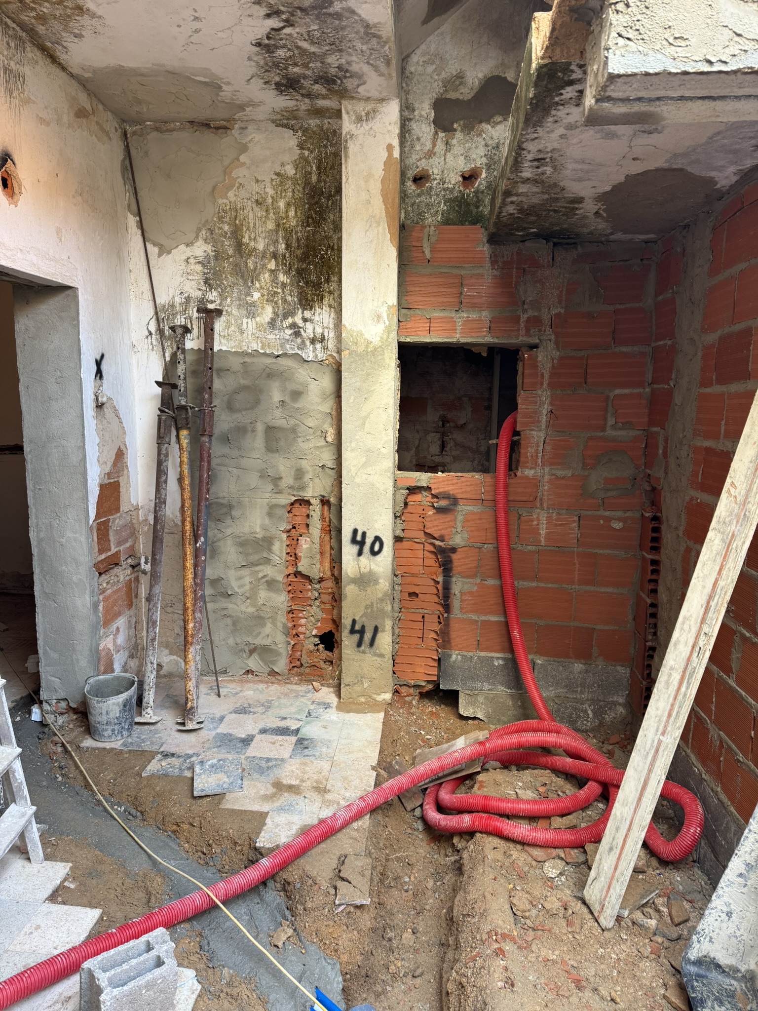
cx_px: 379
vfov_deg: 71.6
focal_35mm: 24
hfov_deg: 56.8
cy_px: 506
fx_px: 701
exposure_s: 1/100
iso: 160
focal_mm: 6.76
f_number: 1.78
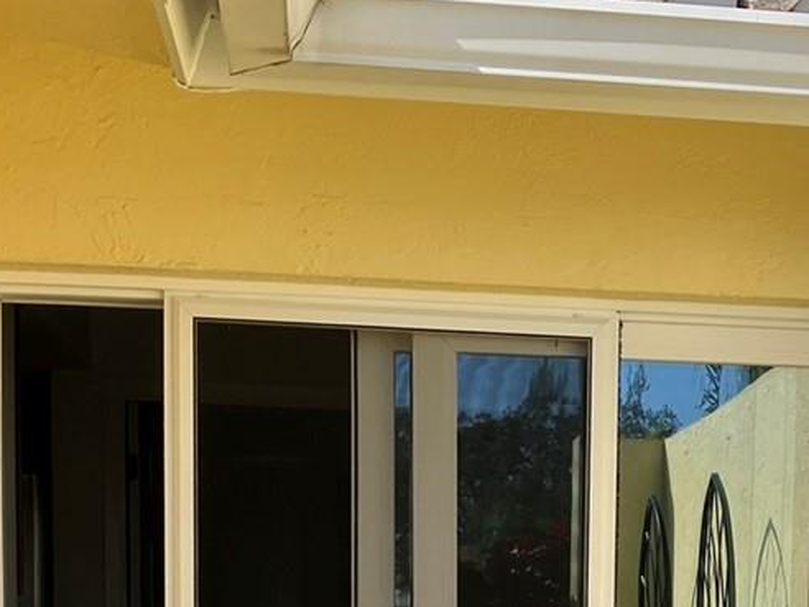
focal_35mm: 91
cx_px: 717
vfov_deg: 15.2
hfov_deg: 21.1
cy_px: 865
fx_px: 2127
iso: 32
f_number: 1.8
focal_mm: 3.99
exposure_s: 1/1033
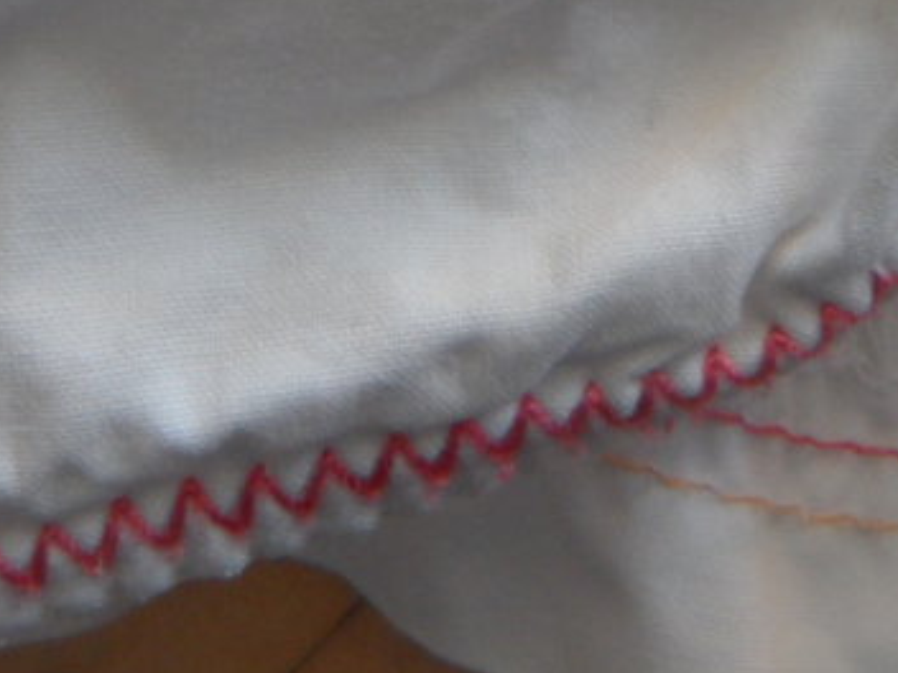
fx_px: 2361
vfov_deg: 14.8
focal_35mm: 91
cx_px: 721
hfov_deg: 21.3
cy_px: -413
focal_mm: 4.1
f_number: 2.9
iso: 80
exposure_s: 1/45
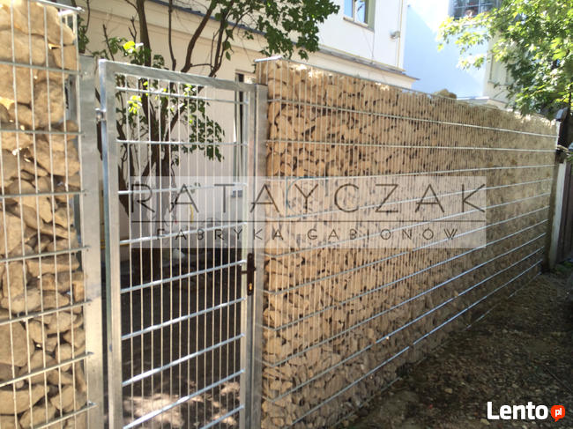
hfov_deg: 60.0
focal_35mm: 30
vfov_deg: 46.8
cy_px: 214
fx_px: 496
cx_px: 286
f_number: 2.2
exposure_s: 1/205
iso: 32
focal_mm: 4.12
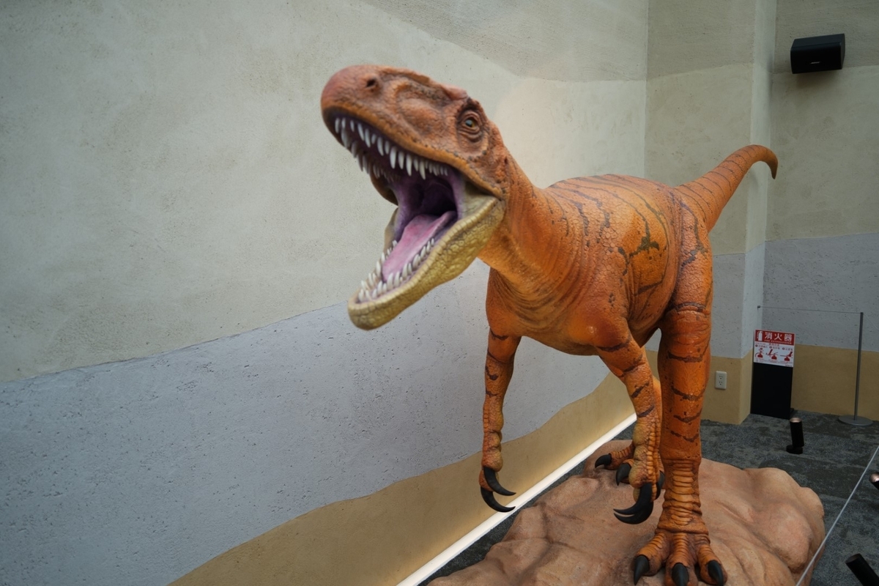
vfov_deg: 46.4
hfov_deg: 65.5
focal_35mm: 28
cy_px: 293
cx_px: 440
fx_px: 684
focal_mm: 28
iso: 100
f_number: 3.2
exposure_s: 1/200
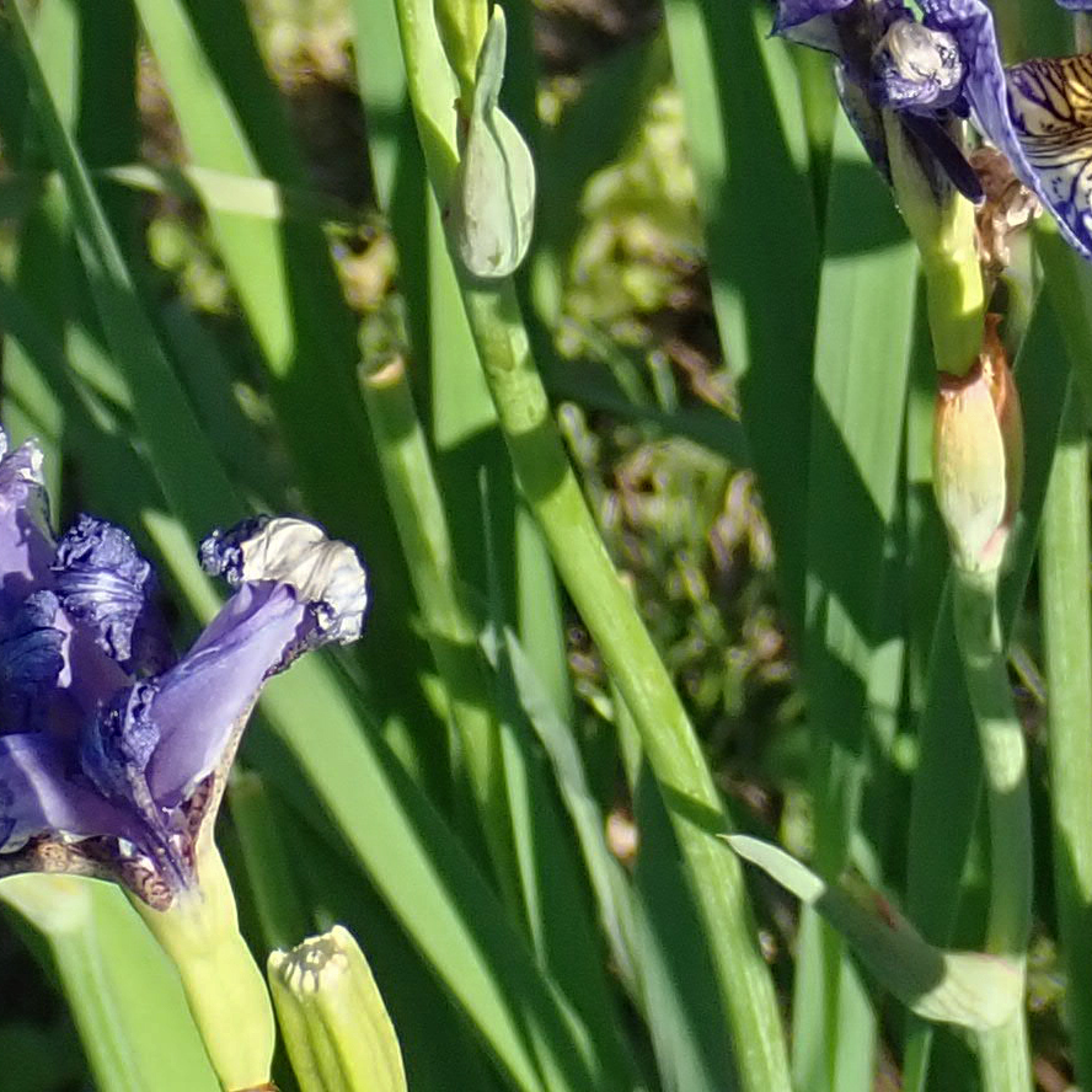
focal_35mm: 211
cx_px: 1204
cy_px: -251
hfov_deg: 8.2
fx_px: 7531
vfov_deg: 8.2
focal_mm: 9.61
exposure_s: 1/160
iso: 100
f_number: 4.5
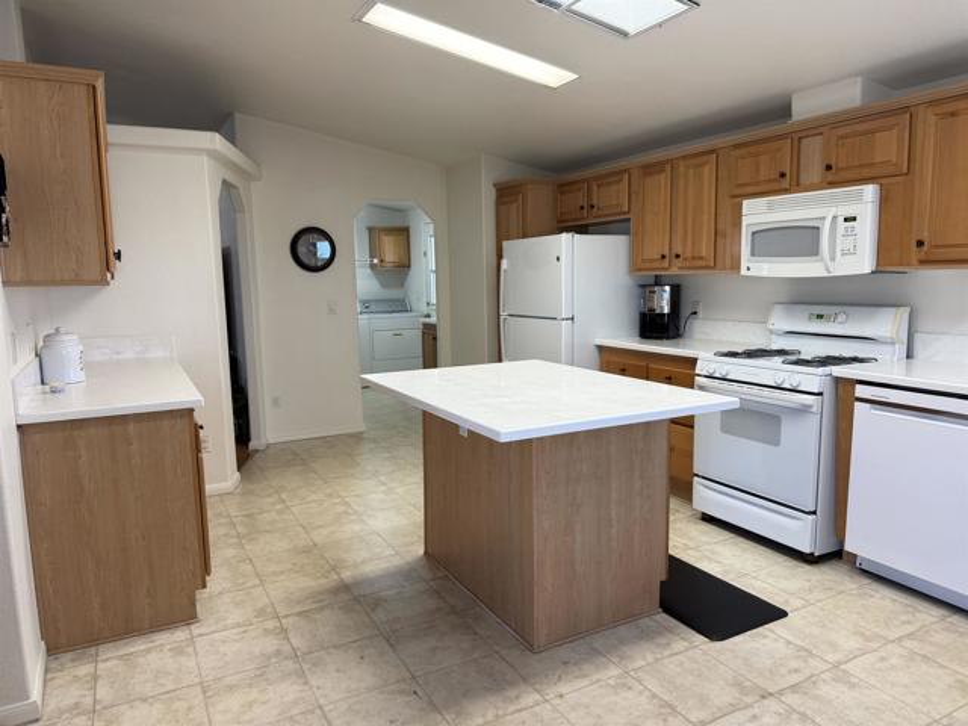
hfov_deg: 71.6
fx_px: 671
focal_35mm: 24
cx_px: 484
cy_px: 363
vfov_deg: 56.8
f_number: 1.78
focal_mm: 6.76
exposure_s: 1/120
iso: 160
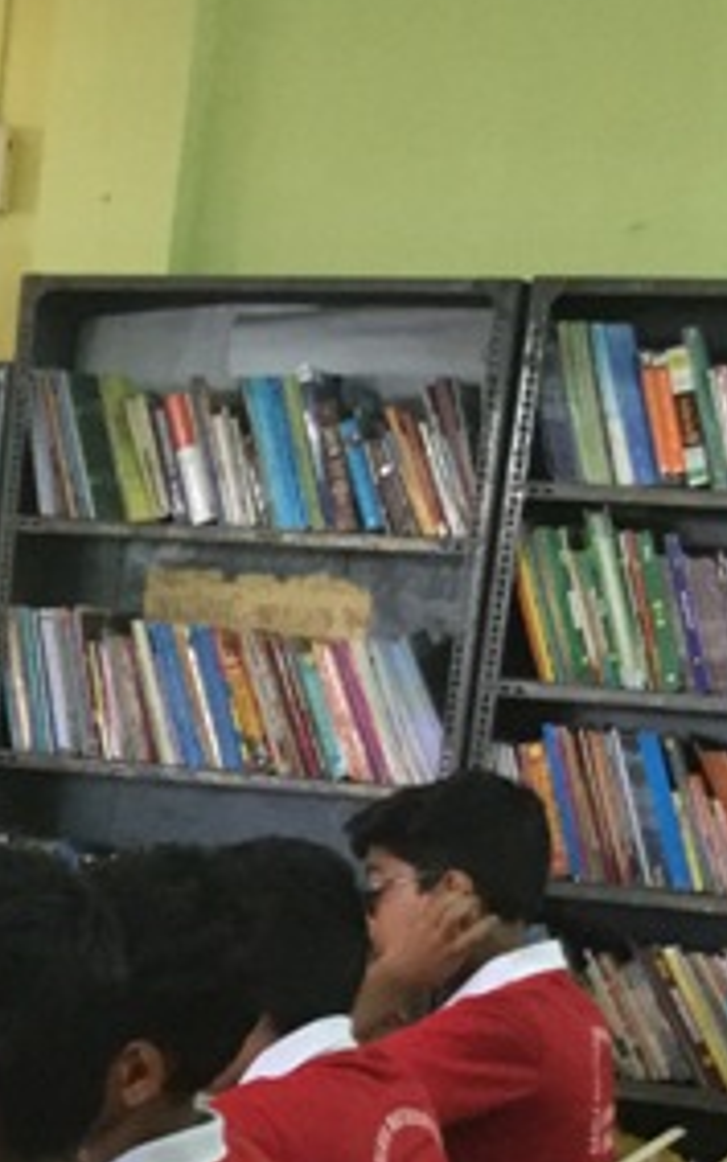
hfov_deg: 12.9
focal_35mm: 93
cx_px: -513
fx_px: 2947
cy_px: 1166
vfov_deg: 21.5
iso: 200
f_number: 2.4
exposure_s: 1/33
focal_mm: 3.3
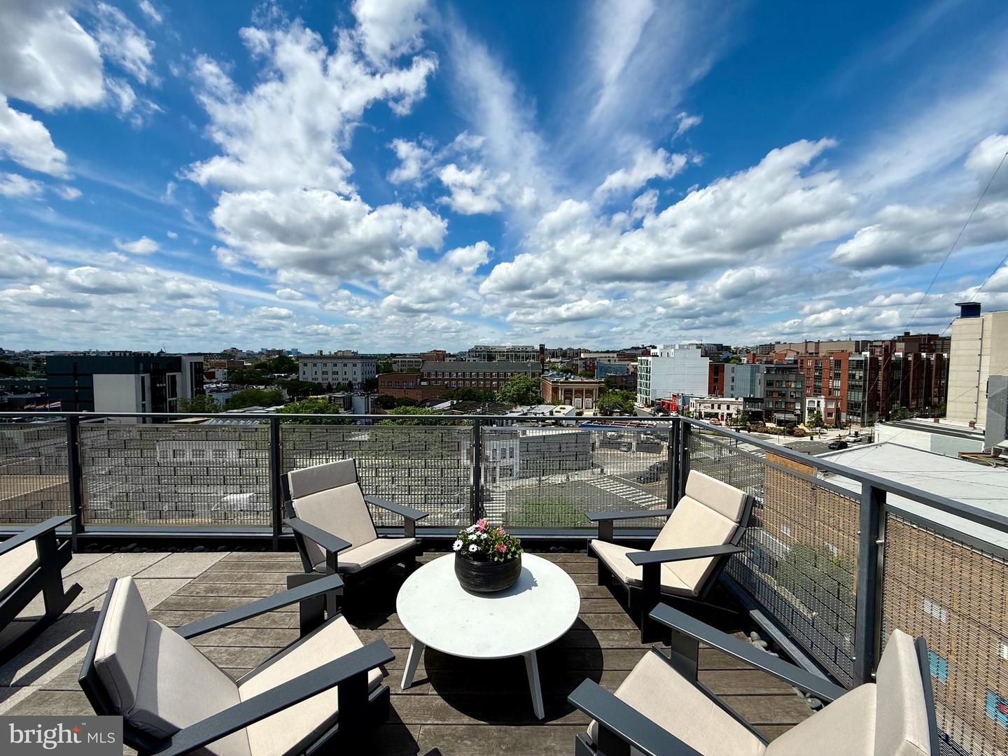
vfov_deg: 85.7
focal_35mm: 14
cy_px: 378
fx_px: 408
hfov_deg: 102.1
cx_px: 504
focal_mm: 2.22
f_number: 2.2
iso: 50
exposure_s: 1/3663
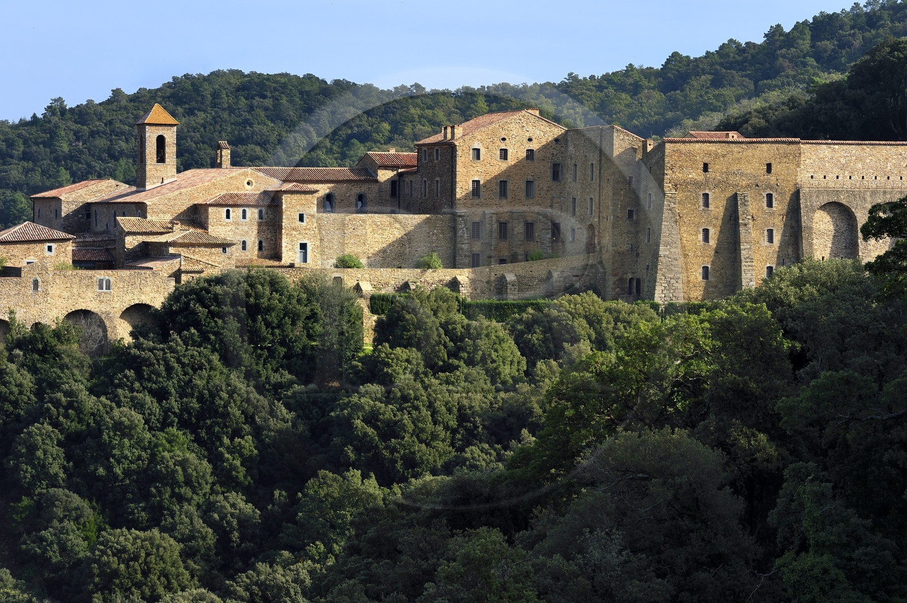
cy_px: 302
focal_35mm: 102
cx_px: 454
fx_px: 2568
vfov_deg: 13.4
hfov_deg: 20.0
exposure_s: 1/250
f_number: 13
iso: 400
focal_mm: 102
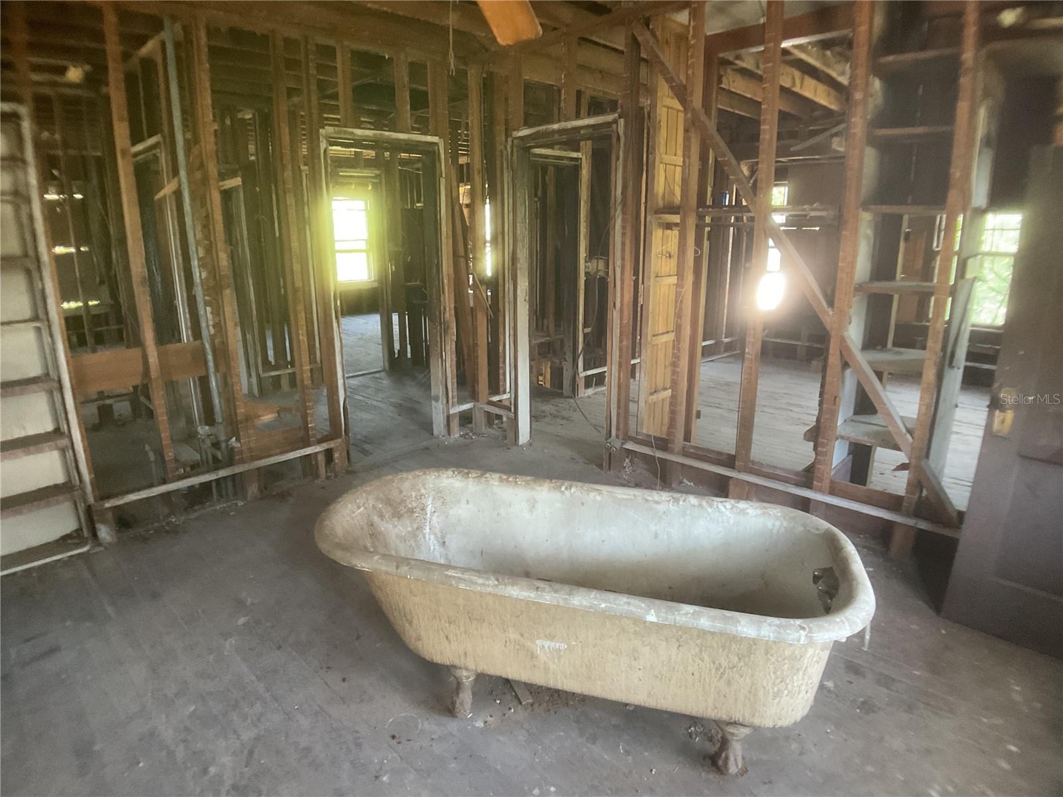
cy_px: 398
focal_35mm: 29
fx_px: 891
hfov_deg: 61.7
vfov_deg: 48.2
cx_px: 532
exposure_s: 1/40
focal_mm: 3
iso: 250
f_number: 1.8
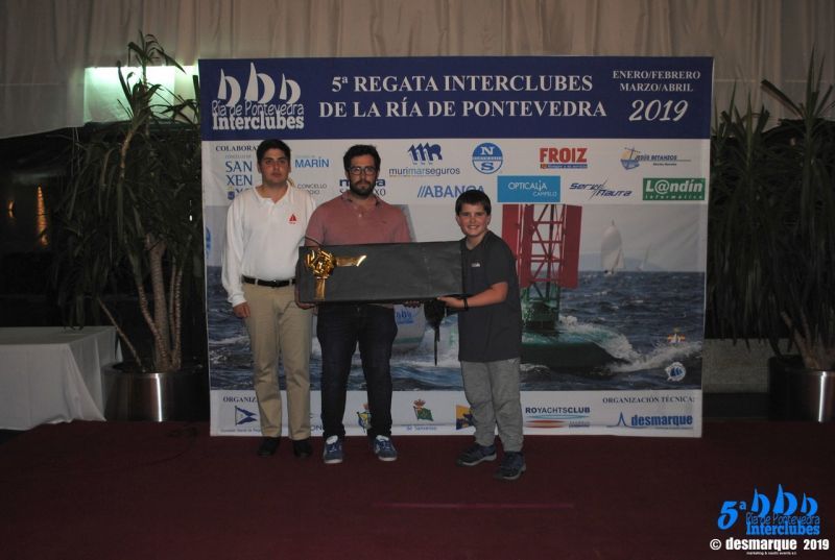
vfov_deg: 37.0
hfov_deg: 53.0
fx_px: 837
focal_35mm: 36
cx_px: 418
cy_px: 280
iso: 200
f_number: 4
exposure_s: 1/60
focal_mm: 24
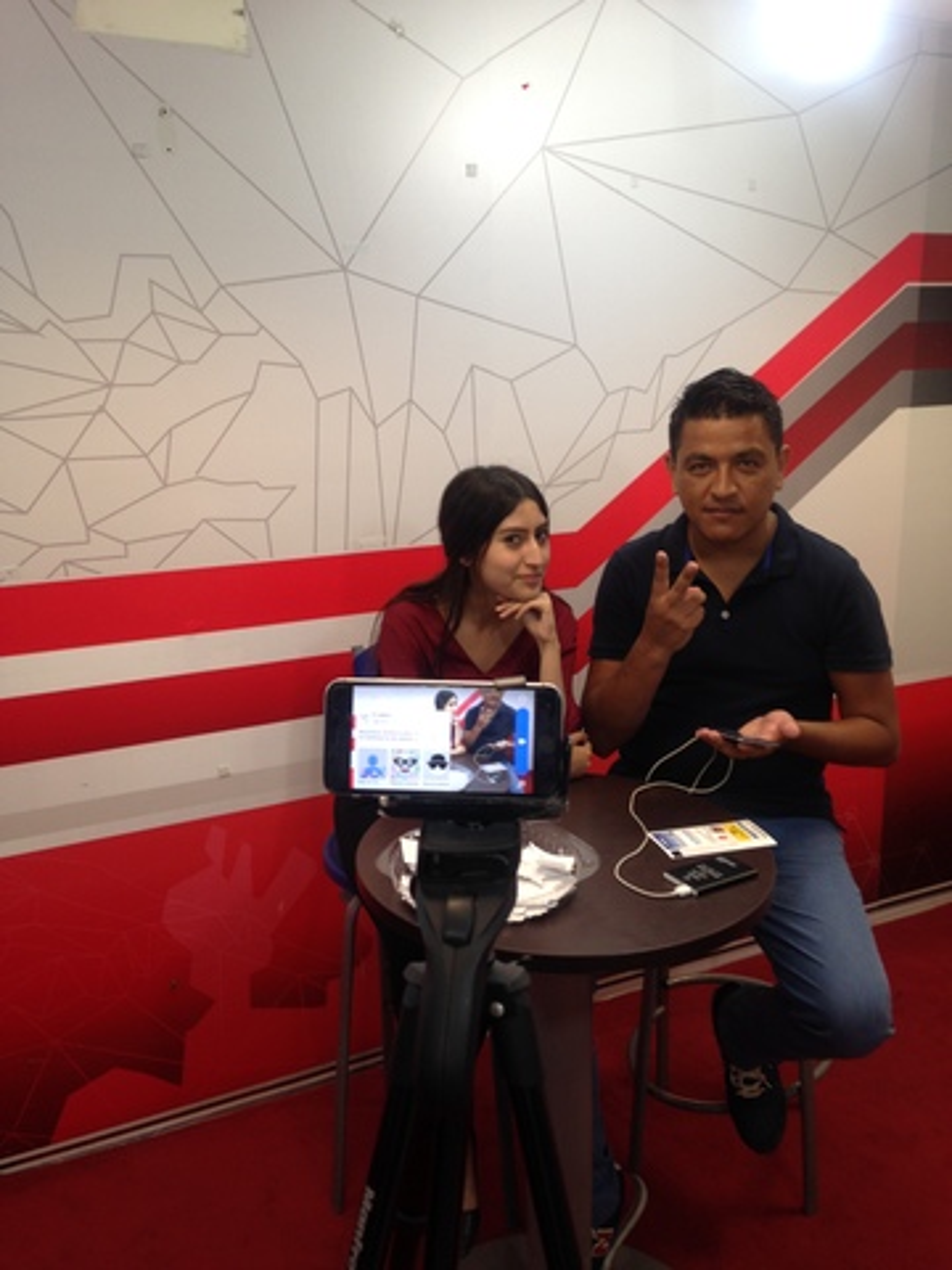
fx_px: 1210
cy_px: 635
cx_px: 476
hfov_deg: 42.9
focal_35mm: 33
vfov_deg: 55.4
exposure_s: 1/20
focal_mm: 4.12
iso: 50
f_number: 2.4
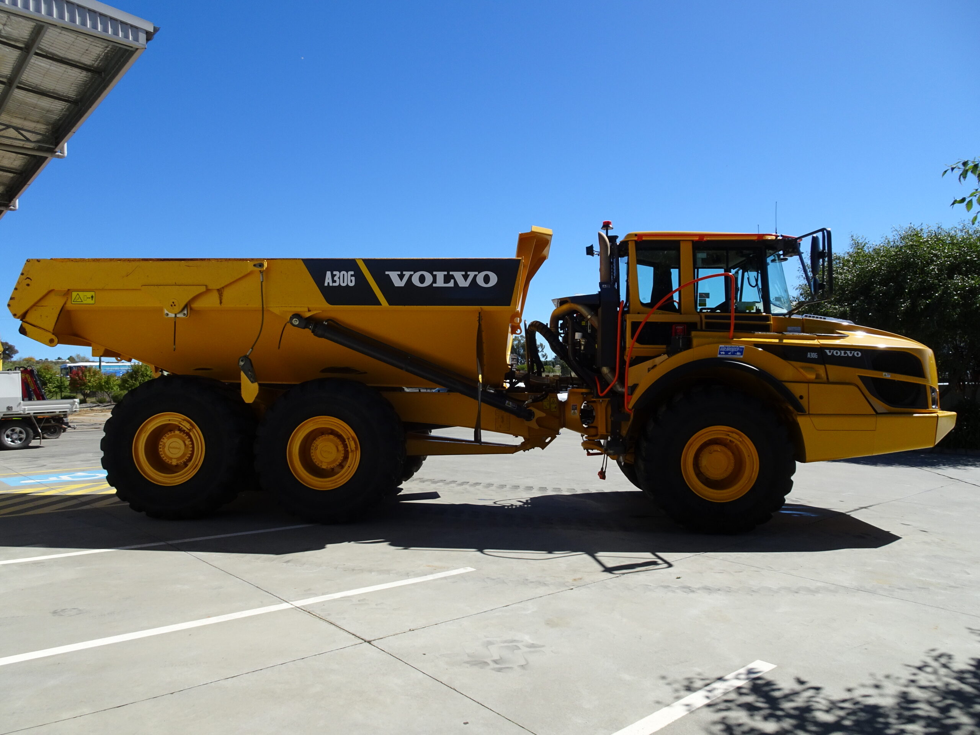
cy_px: 368
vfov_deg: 56.8
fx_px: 679
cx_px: 490
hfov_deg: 71.6
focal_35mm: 24
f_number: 3.5
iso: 80
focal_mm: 4.1
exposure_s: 1/1000
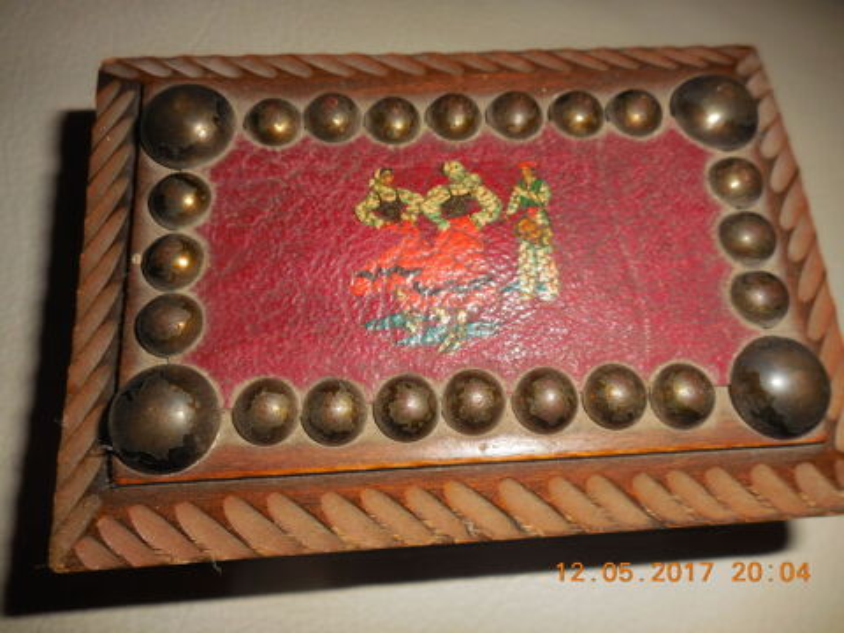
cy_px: 316
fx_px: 610
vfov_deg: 54.9
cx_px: 422
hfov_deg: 69.4
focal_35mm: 25
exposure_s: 1/25
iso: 125
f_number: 10.5
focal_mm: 4.5
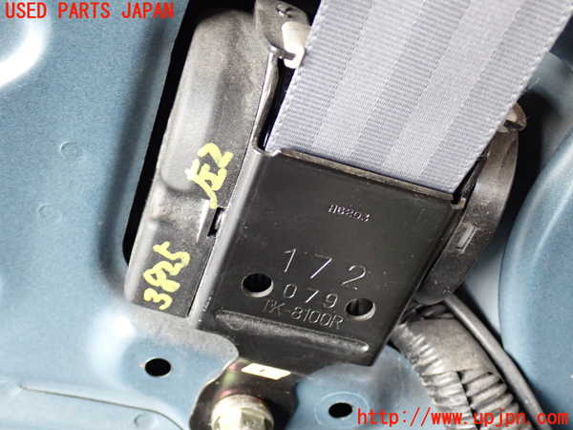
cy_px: 215
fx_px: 728
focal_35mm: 44
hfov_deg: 42.9
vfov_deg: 32.9
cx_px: 286
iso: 500
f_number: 2.9
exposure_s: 1/40
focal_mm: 7.84
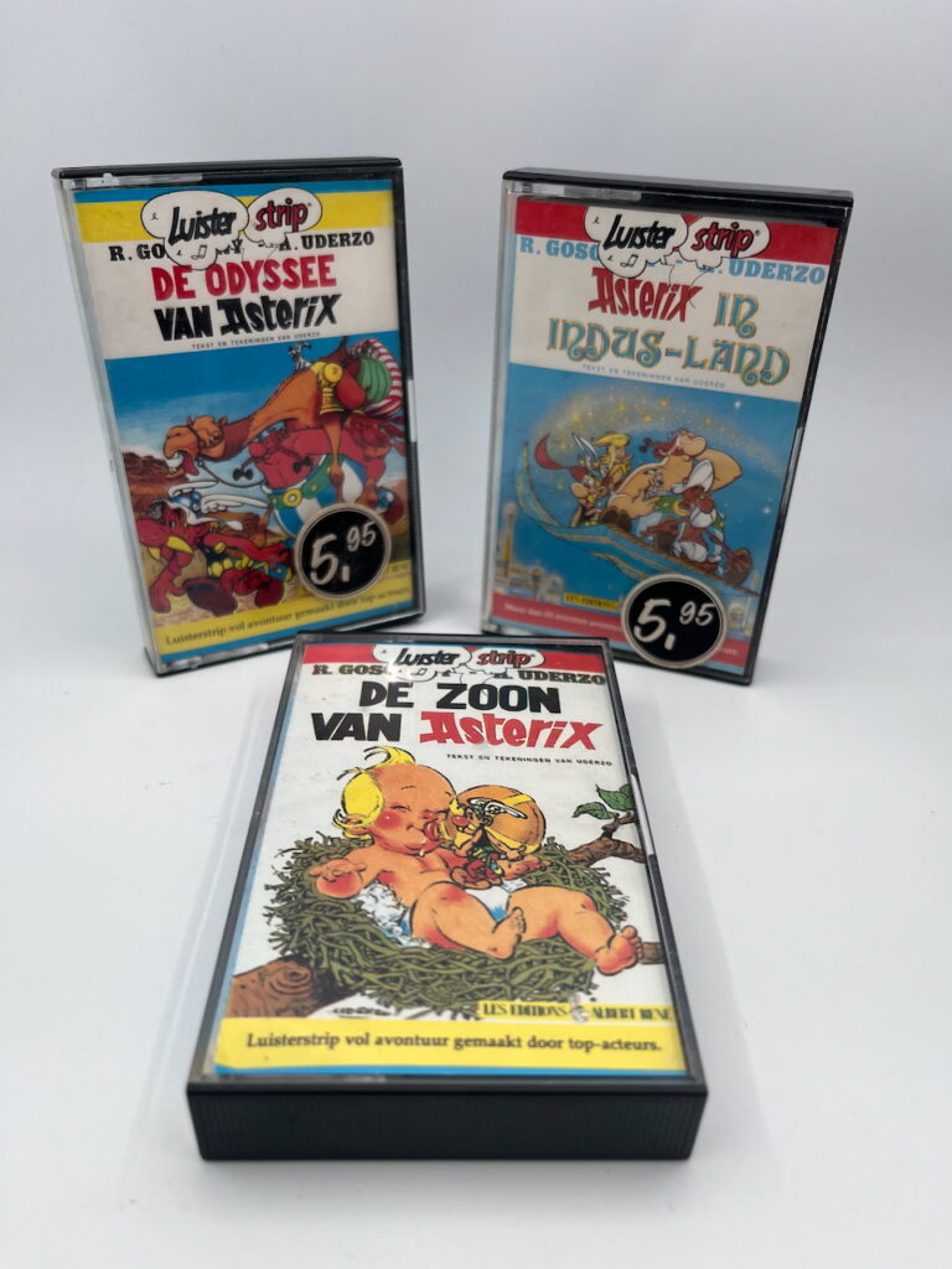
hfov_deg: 53.1
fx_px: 953
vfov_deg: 67.3
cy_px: 634
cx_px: 476
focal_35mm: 26
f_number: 1.6
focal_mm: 5.1
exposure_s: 1/539
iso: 50
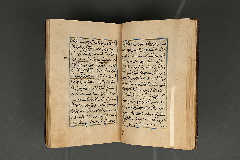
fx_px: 380
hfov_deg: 35.1
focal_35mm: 57
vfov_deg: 23.8
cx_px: 120
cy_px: 80
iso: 250
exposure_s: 1/30
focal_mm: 57
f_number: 13
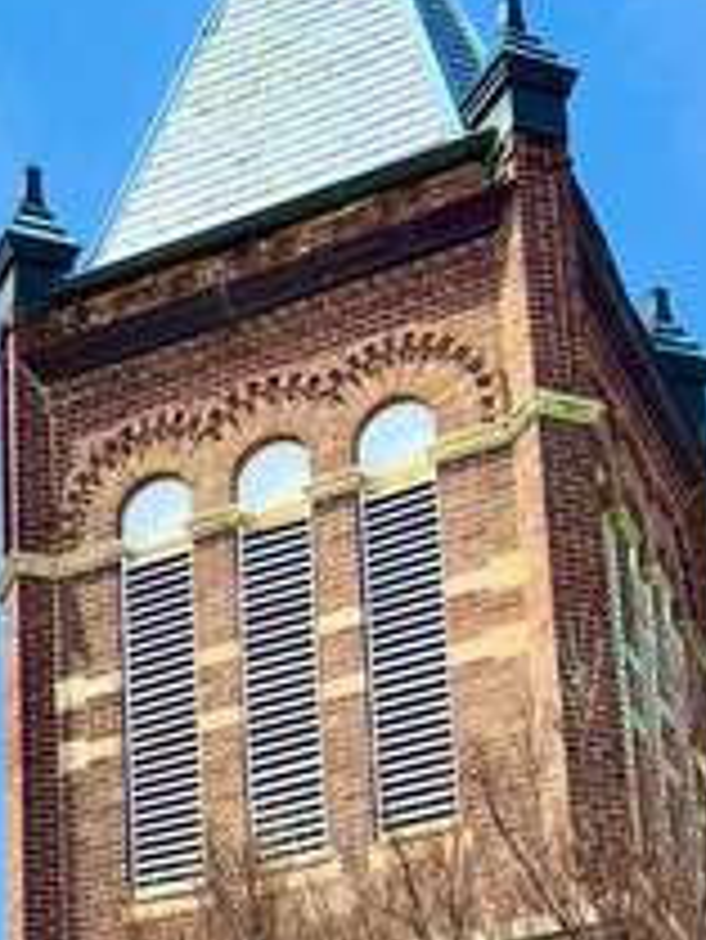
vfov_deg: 19.9
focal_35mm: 92
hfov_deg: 15.7
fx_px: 2499
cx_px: -40
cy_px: 1160
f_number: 1.78
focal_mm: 6.76
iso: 80
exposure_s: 1/5814
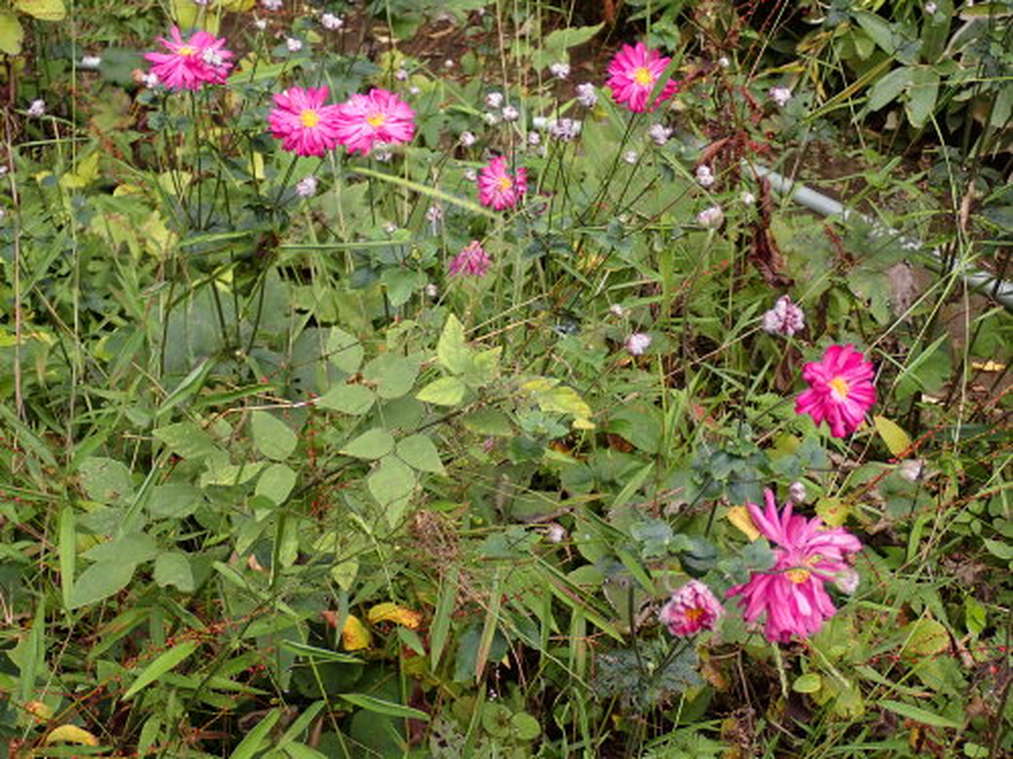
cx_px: 506
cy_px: 380
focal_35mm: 50
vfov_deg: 29.1
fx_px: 1463
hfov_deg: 38.2
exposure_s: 1/125
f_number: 3.2
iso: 100
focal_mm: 9.01
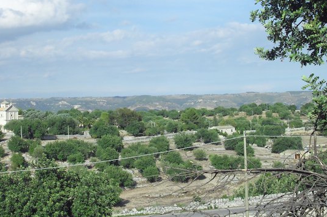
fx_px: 690
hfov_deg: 26.6
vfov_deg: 17.9
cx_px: 136
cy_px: 73
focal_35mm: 76
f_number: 8
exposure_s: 1/250
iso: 100
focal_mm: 6.2
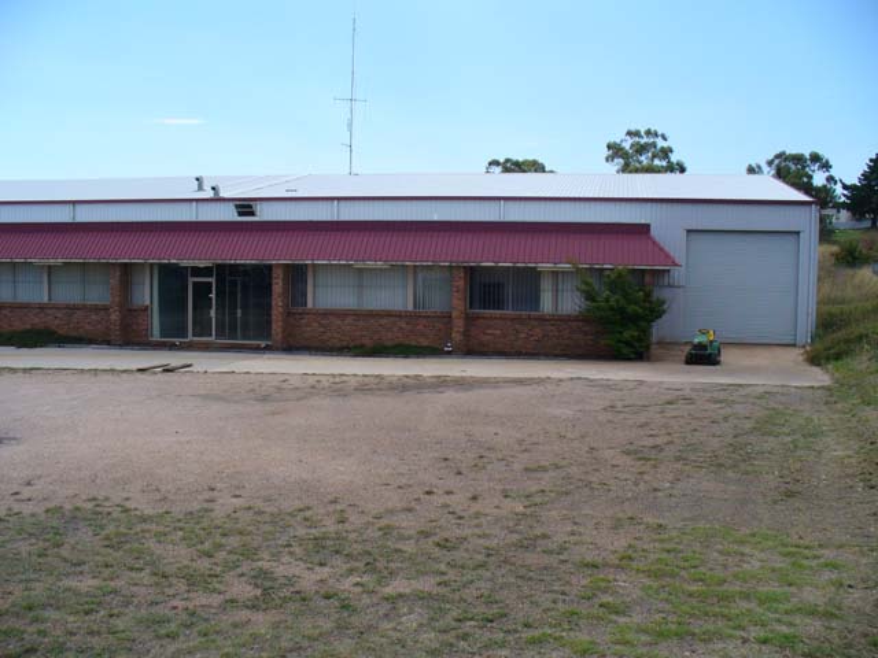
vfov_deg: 38.7
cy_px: 329
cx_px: 439
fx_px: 938
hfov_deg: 50.1
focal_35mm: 37
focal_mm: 6.1
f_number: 5.6
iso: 100
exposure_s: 1/400
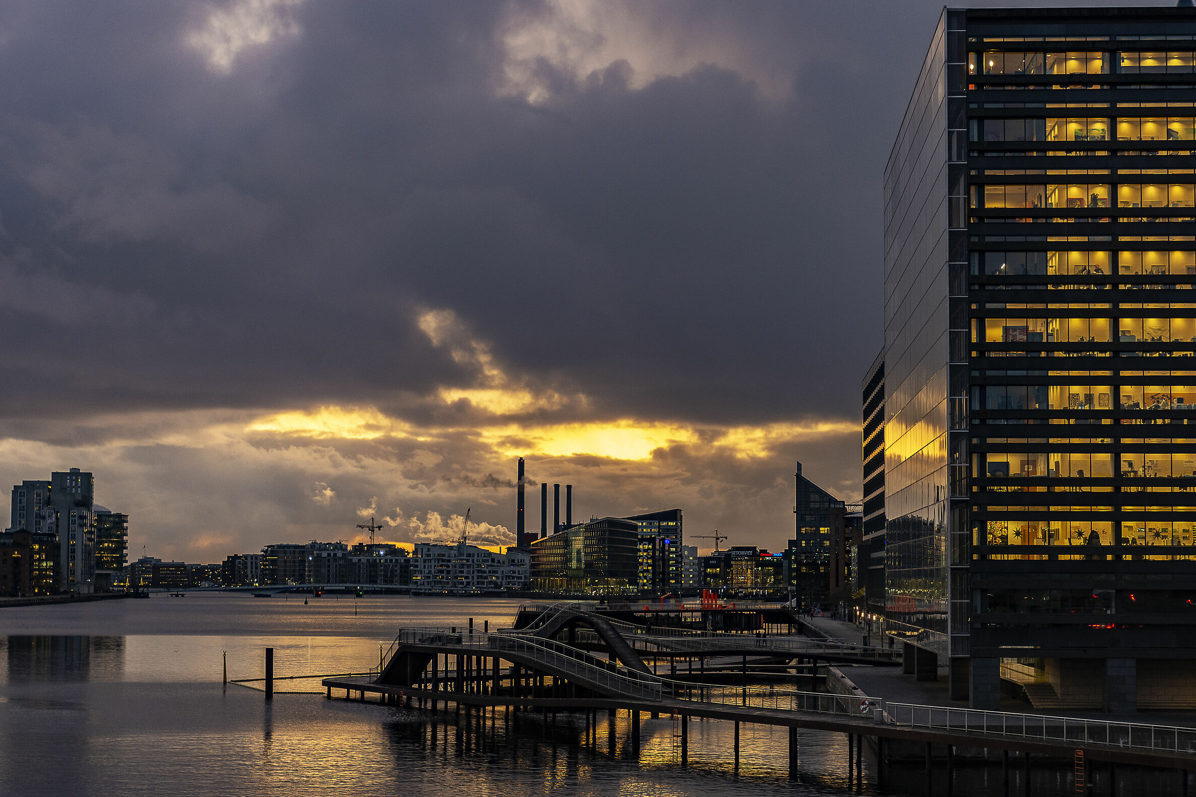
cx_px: 594
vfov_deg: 19.9
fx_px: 2275
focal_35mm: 69
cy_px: 393
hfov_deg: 29.4
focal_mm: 45
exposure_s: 1/15
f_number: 4.5
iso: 500
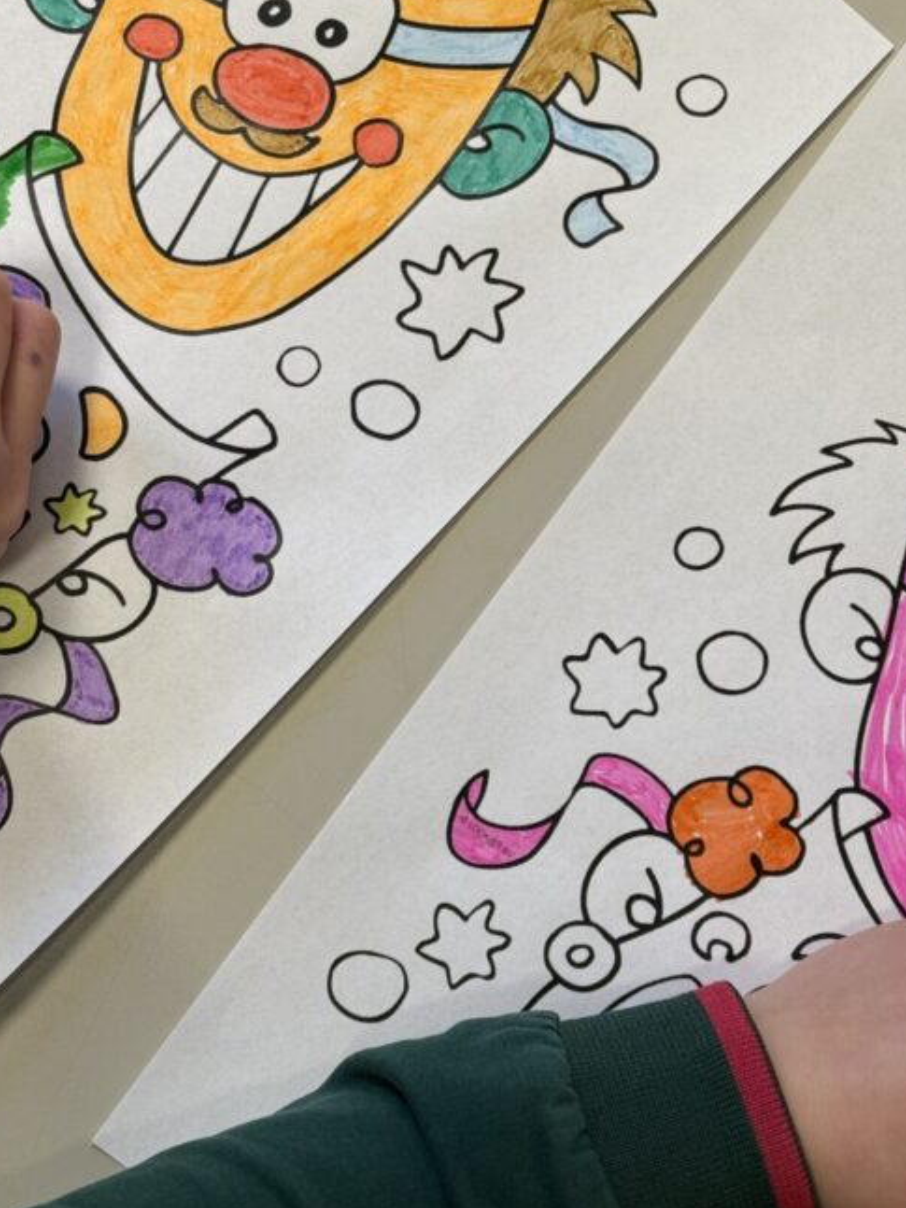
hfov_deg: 19.4
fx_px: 2653
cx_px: 486
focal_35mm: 76
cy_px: 513
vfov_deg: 25.6
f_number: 1.78
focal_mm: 6.76
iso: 80
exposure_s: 1/121
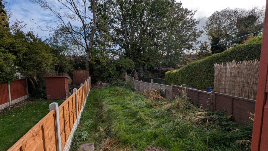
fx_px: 107
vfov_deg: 70.5
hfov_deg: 102.9
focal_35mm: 15
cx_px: 128
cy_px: 81
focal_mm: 1.95
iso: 49
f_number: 2.2
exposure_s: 1/2519
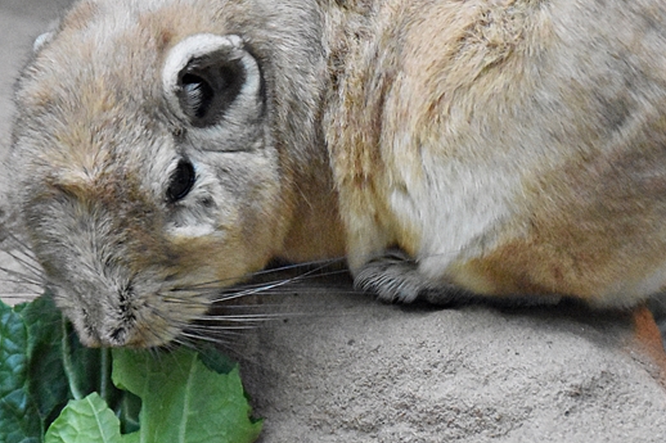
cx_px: 321
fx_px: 4938
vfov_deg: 5.1
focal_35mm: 267
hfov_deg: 7.7
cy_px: 125
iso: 10000
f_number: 5.3
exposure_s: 1/125
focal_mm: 90
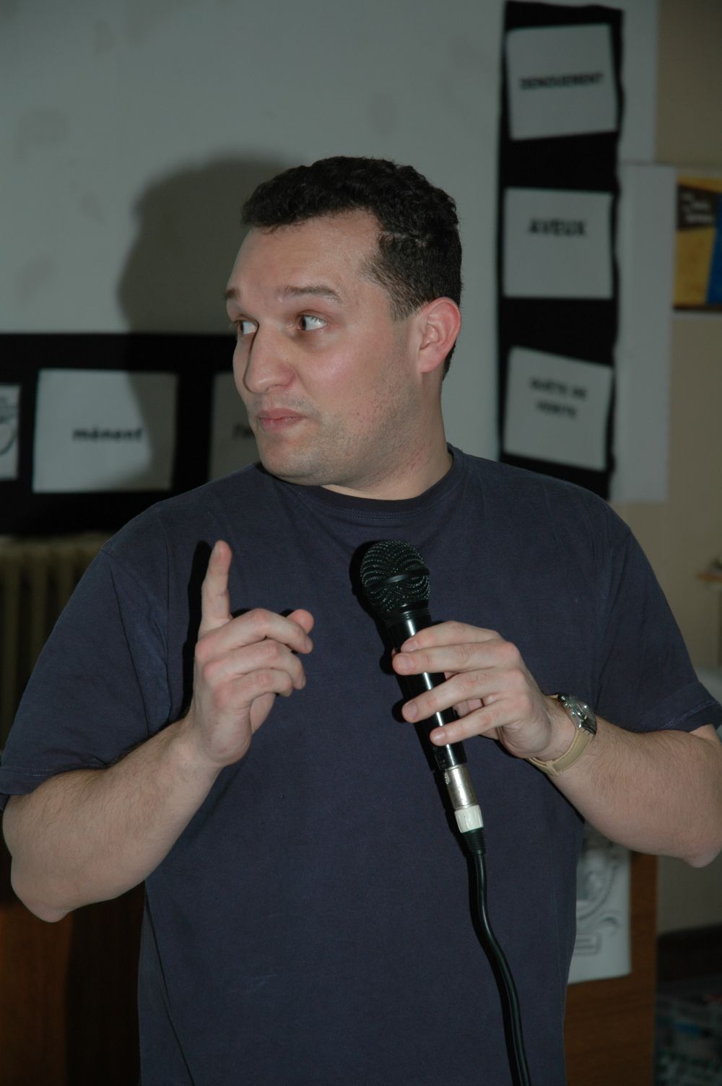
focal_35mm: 105
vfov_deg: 19.5
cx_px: 361
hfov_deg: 13.0
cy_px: 543
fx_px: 3164
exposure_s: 1/60
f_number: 4.5
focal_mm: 70
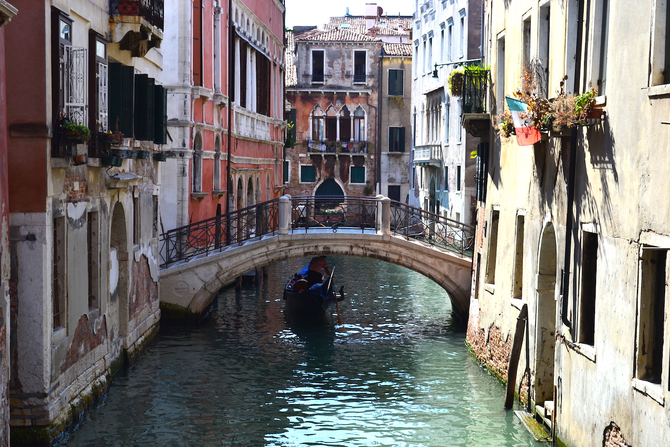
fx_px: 1228
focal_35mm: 66
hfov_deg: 30.5
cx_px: 335
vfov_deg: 20.6
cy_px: 224
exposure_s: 1/250
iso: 200
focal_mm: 44
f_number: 8
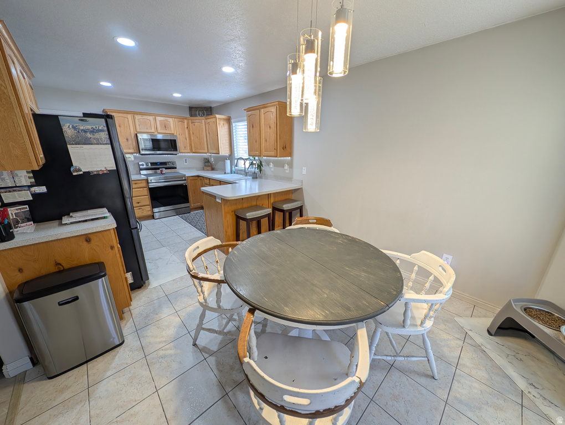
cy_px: 212
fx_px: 196
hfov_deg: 110.5
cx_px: 282
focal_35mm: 12
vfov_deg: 94.6
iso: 41
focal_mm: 2.23
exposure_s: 1/30
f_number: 1.95
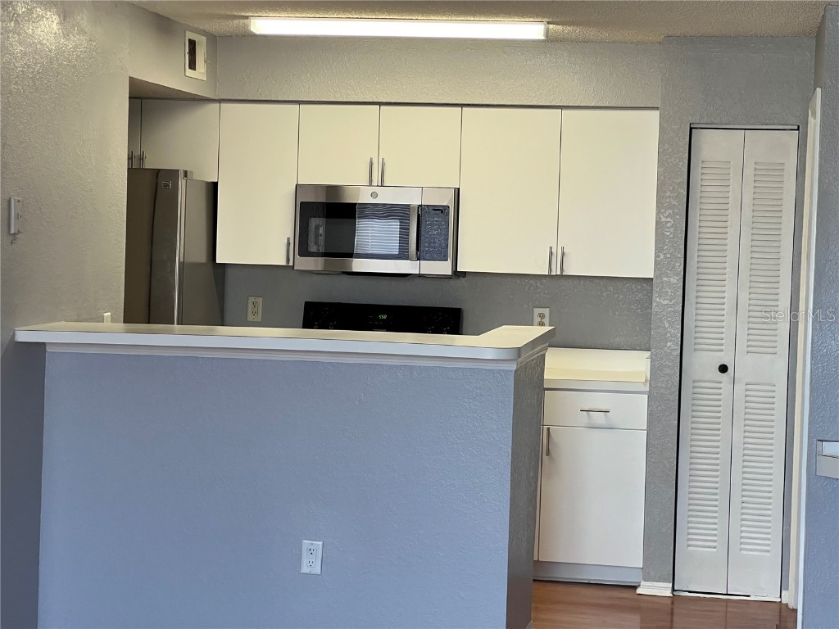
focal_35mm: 77
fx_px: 1866
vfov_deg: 19.1
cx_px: 420
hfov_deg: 25.3
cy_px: 314
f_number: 2.8
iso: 250
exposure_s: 1/120
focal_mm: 9
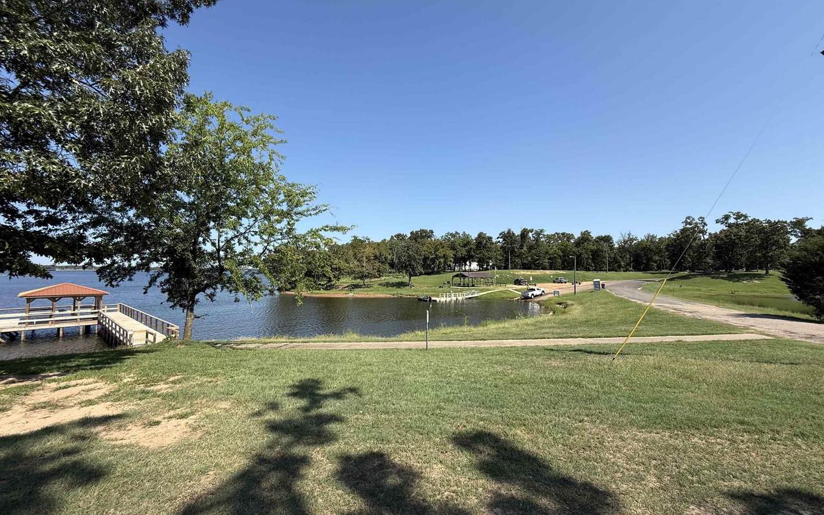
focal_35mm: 15
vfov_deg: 74.8
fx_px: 337
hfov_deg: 101.5
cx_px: 415
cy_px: 257
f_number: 2.2
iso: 50
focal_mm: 2.22
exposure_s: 1/1745
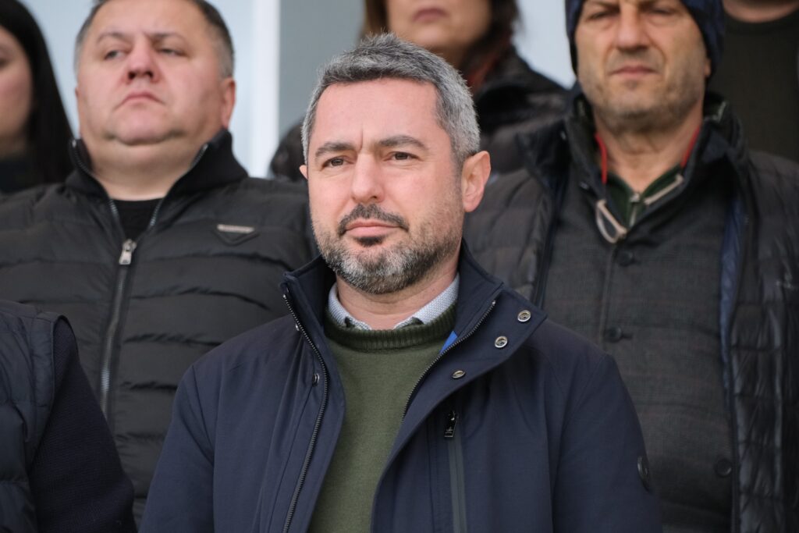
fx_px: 9988
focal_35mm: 450
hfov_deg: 4.6
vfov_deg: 3.1
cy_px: 266
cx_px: 400
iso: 2000
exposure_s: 1/1250
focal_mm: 300
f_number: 5.6
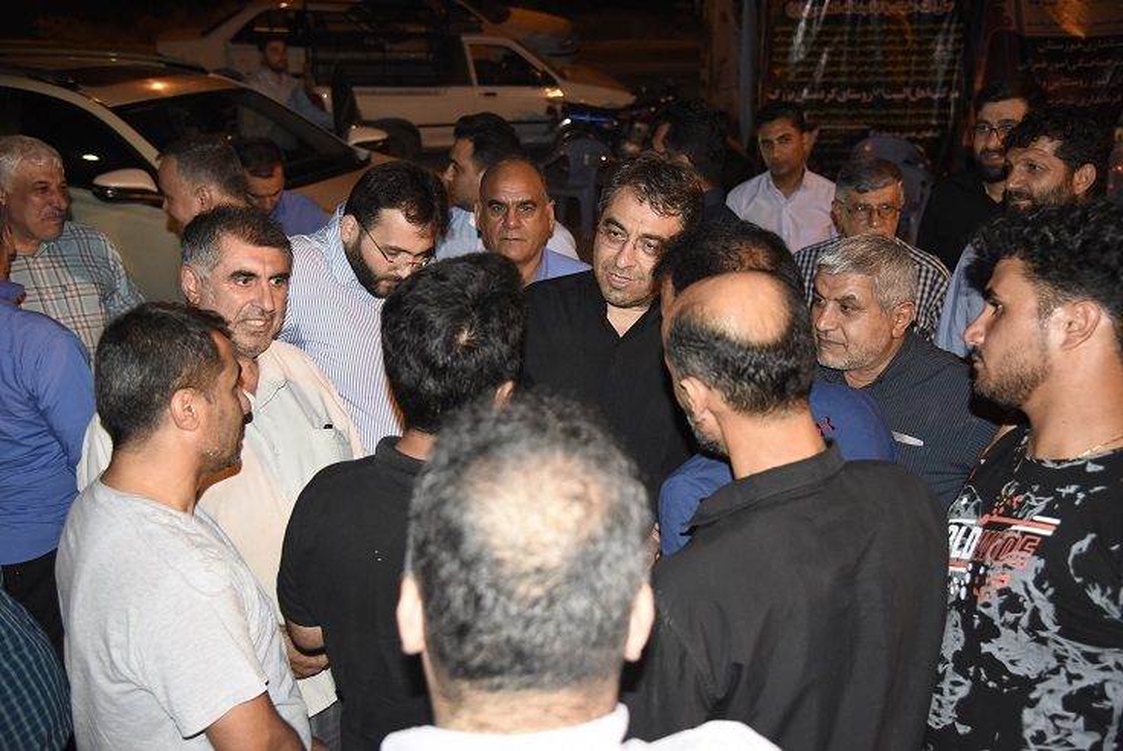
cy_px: 376
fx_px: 1186
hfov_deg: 50.7
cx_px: 562
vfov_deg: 35.1
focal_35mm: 38
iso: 3200
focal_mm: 38
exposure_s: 1/100
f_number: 4
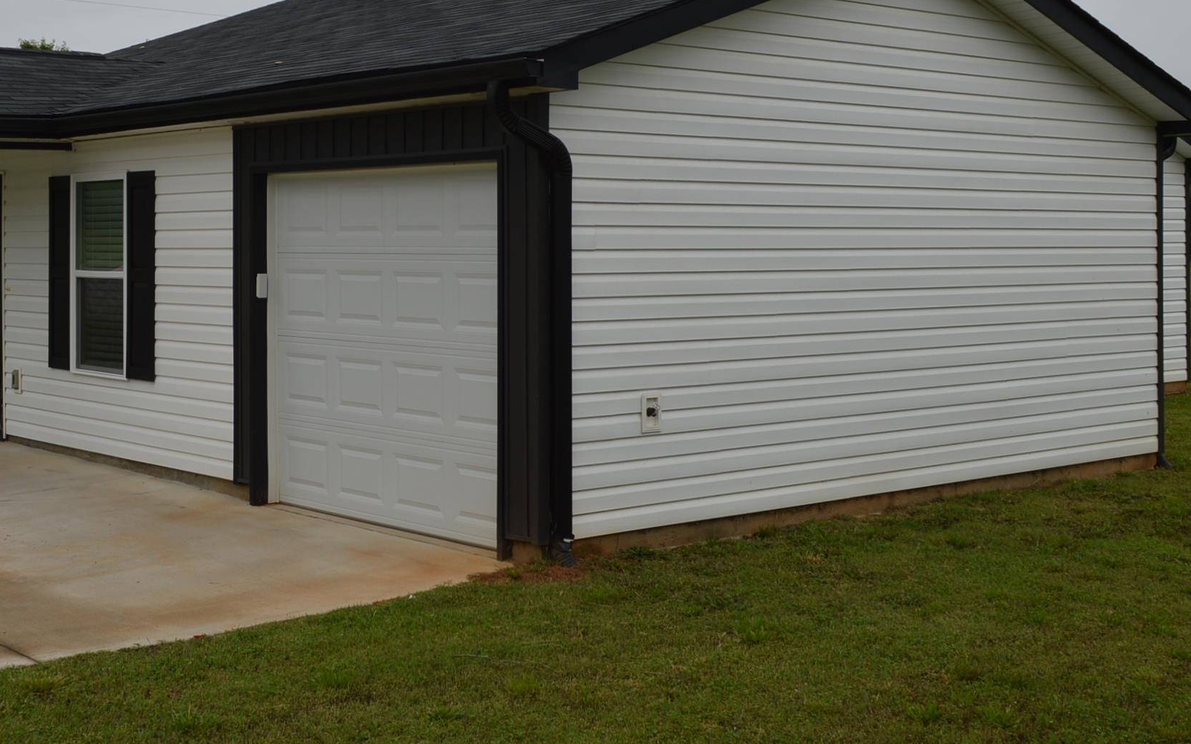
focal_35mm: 50
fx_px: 1623
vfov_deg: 25.6
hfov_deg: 40.1
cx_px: 459
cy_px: 199
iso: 100
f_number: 7.1
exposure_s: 1/200
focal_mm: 18
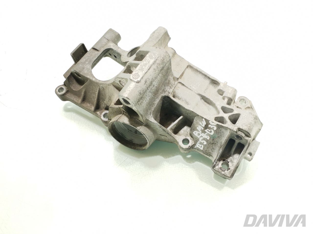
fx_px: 235
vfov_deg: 53.1
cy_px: 117
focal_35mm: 26
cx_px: 156
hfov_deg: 67.3
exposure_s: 1/100
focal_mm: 4.75
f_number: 1.8
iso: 100
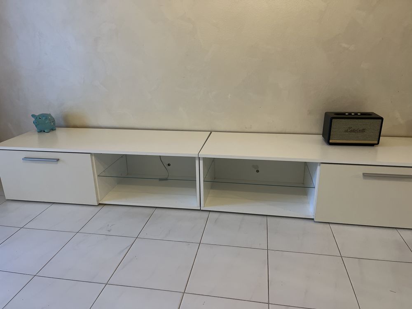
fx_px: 309
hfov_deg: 67.3
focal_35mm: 26
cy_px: 154
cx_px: 206
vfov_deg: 53.1
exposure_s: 1/50
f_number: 1.6
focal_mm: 5.1
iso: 320
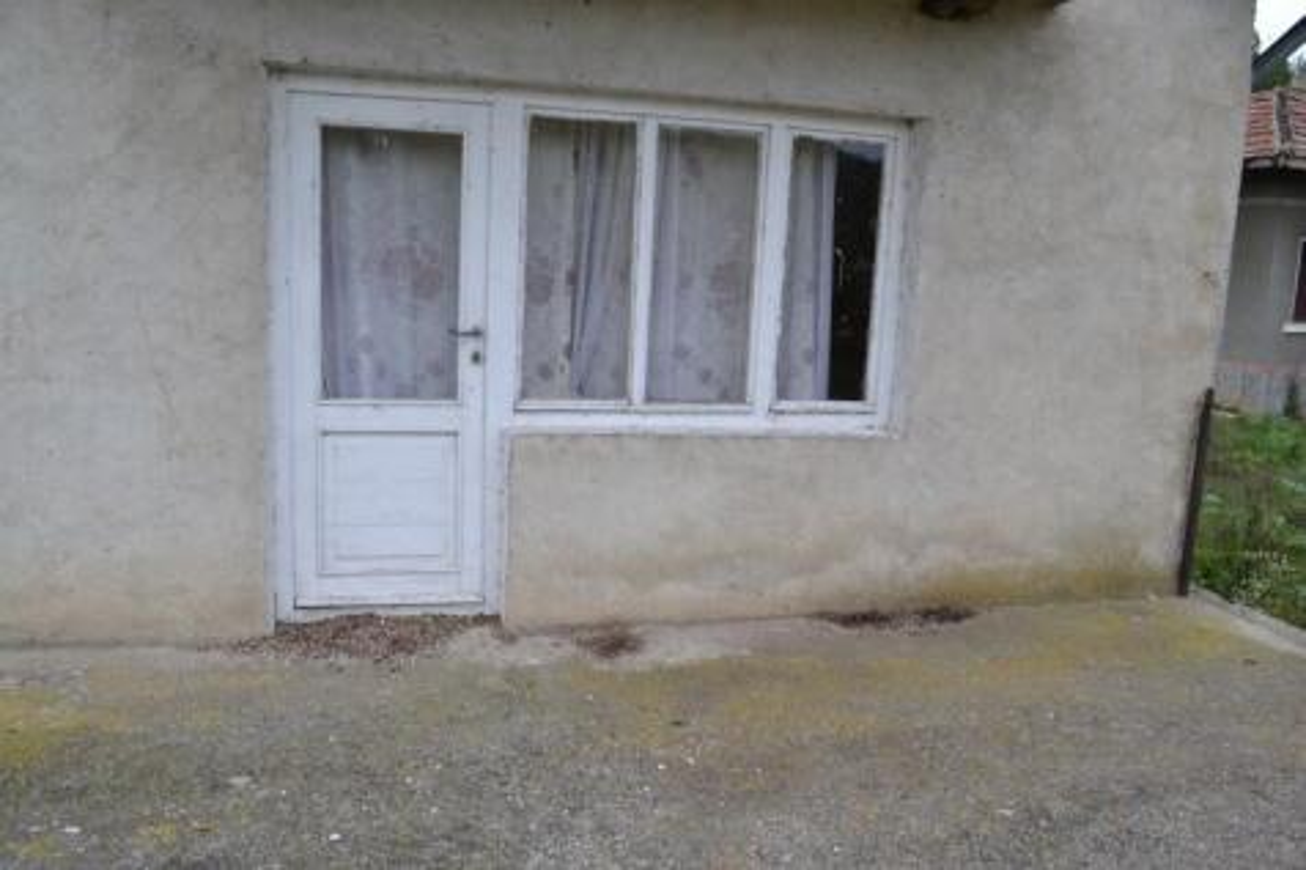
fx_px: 979
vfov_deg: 47.9
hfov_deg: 67.4
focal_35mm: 27
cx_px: 653
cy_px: 435
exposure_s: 1/160
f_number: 6.3
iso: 100
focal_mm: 18
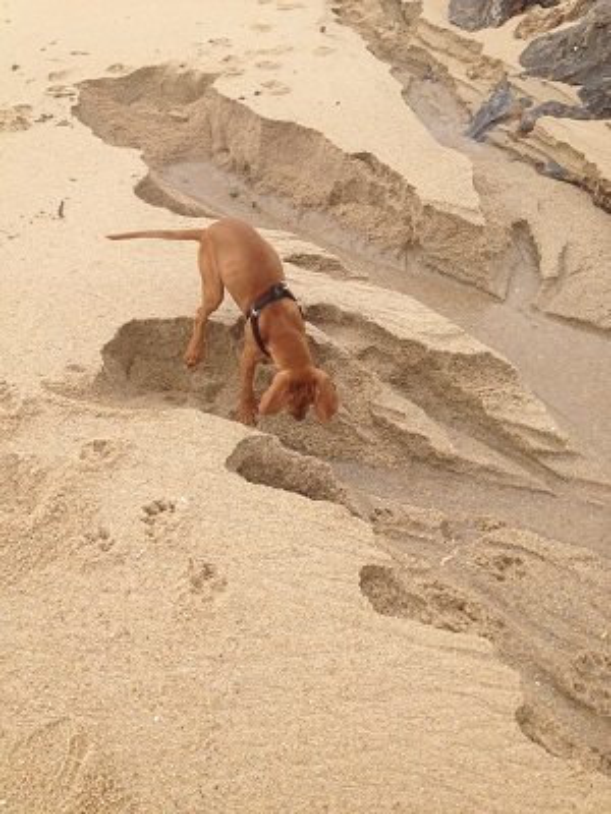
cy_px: 407
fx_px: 824
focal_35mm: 35
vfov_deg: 52.6
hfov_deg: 40.7
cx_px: 306
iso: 50
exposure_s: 1/920
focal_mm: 4.28
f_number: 2.4
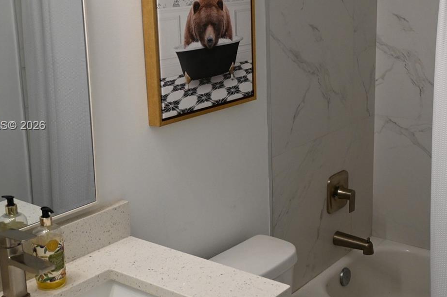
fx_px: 681
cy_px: 126
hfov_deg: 36.1
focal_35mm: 55
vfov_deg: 24.6
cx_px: 283
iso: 1000
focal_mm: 21
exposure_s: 1/125
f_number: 4
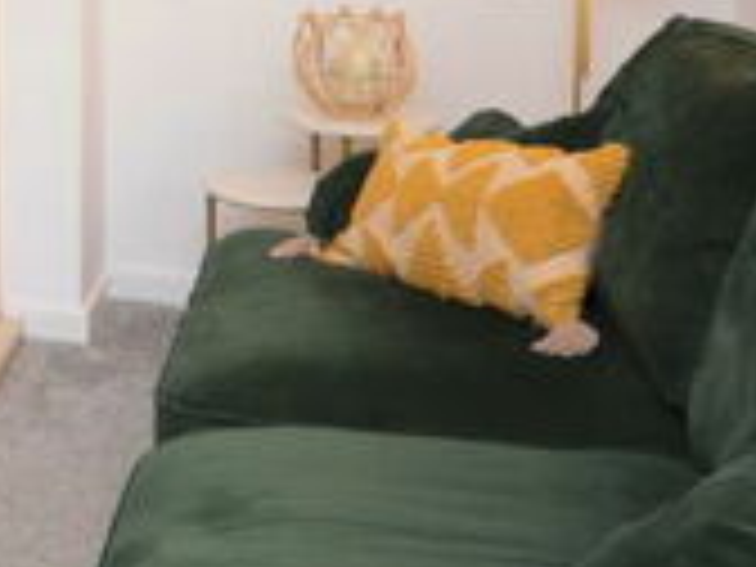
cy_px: -117
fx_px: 1310
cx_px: -180
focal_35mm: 60
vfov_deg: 22.5
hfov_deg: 27.7
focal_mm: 10
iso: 400
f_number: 4
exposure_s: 1/60
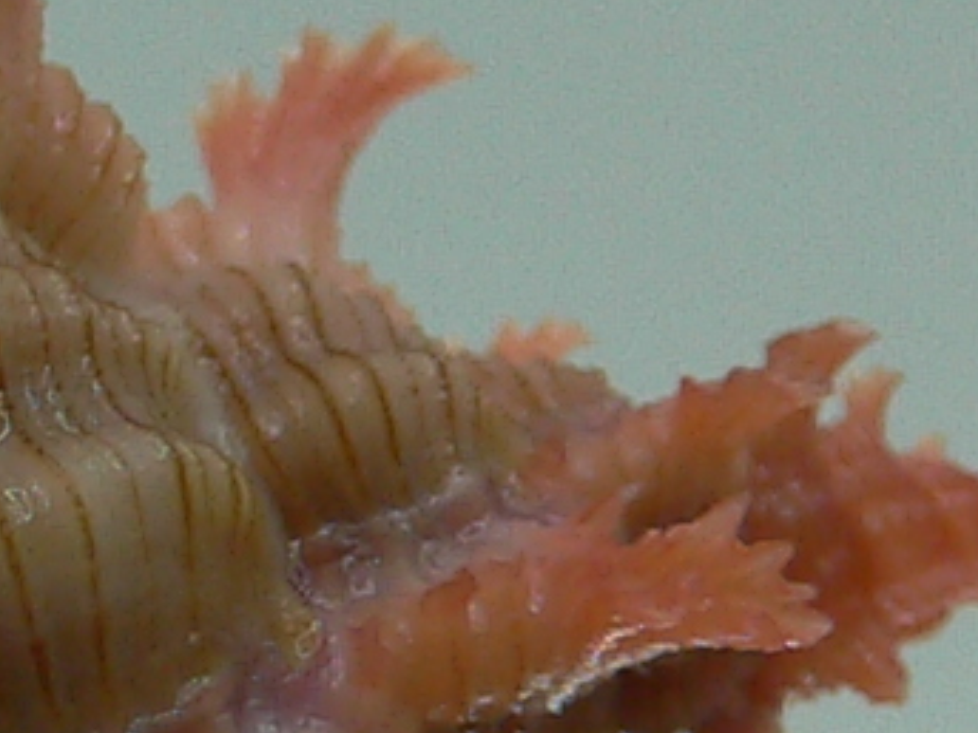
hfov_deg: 9.3
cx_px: -571
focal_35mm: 205
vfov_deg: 7.2
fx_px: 5792
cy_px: 1031
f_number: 2.8
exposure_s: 1/80
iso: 80
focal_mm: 4.6
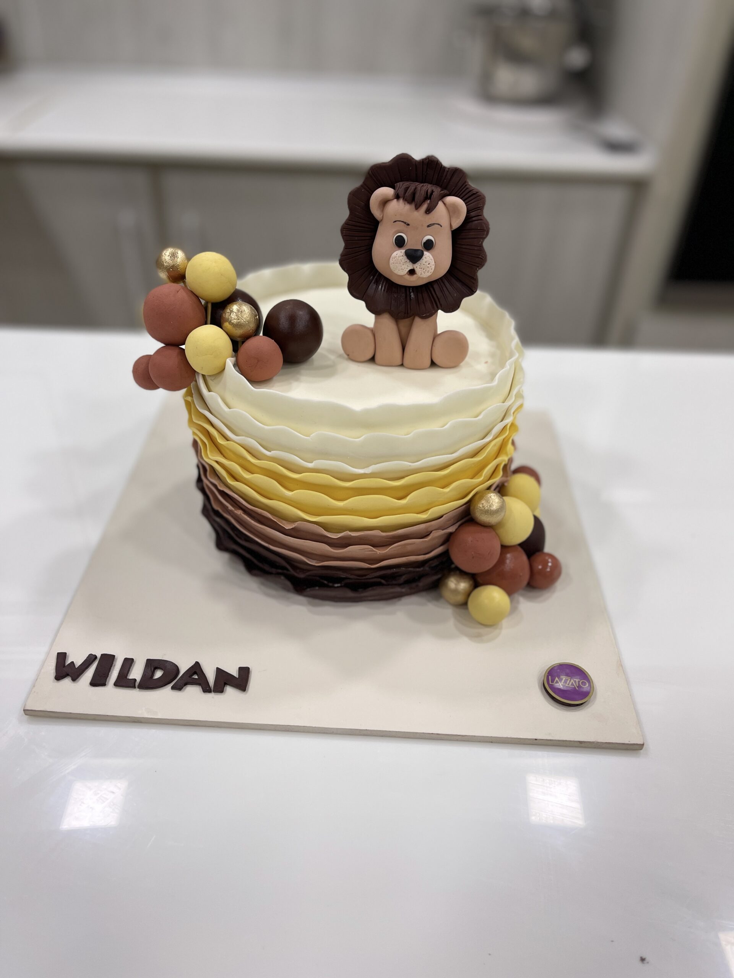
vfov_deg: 67.3
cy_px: 489
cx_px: 367
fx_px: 735
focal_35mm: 26
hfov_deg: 53.1
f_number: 1.6
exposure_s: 1/100
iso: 64
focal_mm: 5.1
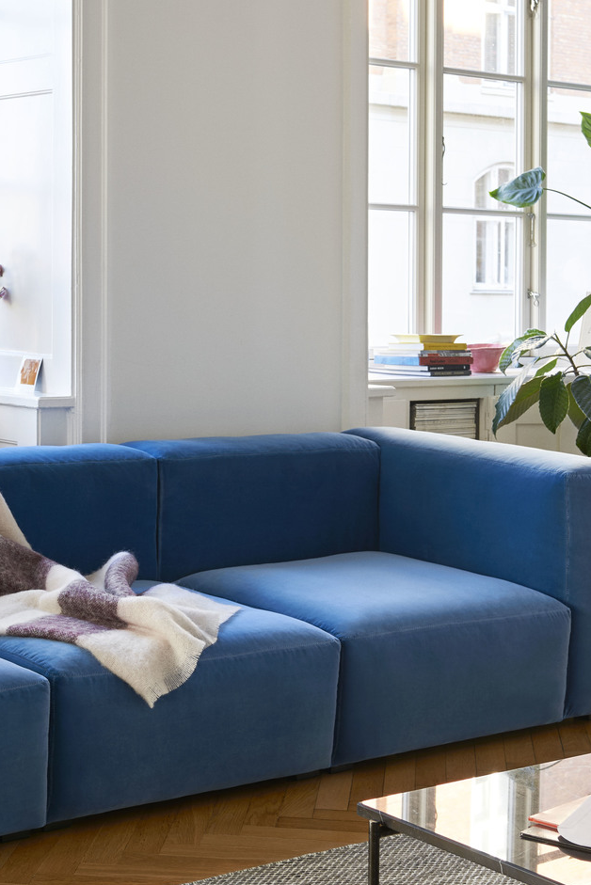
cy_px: 423
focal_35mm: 72
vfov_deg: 28.1
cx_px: 252
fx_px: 1772
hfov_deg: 18.9
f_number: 8
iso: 100
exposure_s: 1/2
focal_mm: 48
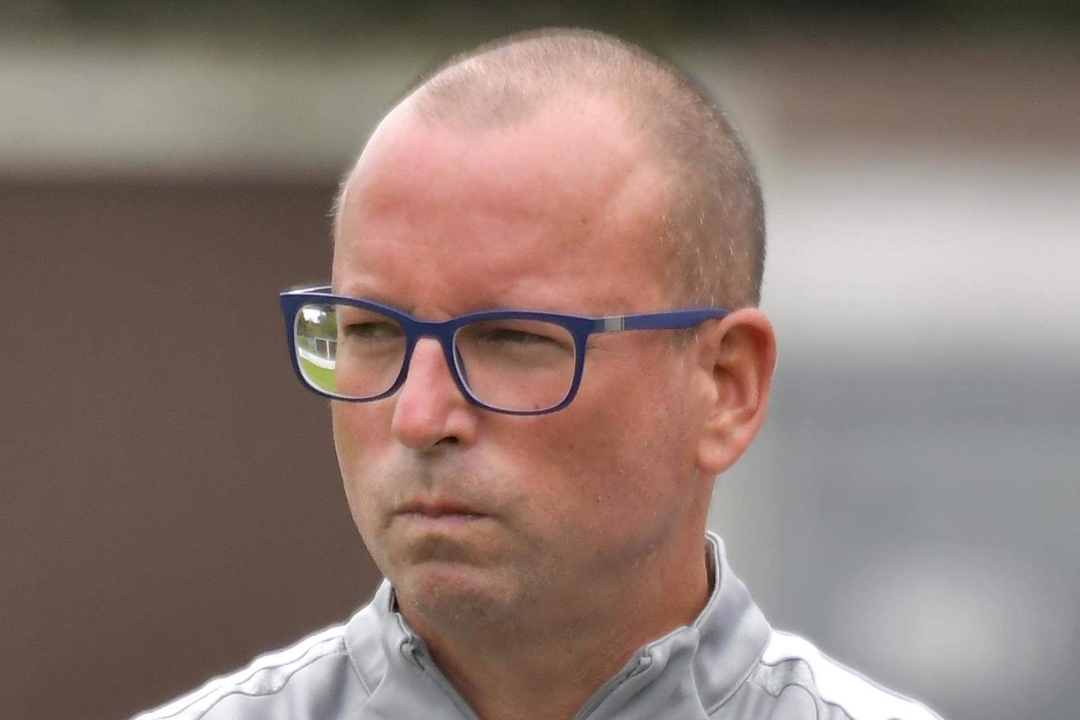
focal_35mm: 600
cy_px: 360
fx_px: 17999
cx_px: 540
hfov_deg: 3.4
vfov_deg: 2.3
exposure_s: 1/1250
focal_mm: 400
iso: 1000
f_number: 5.6
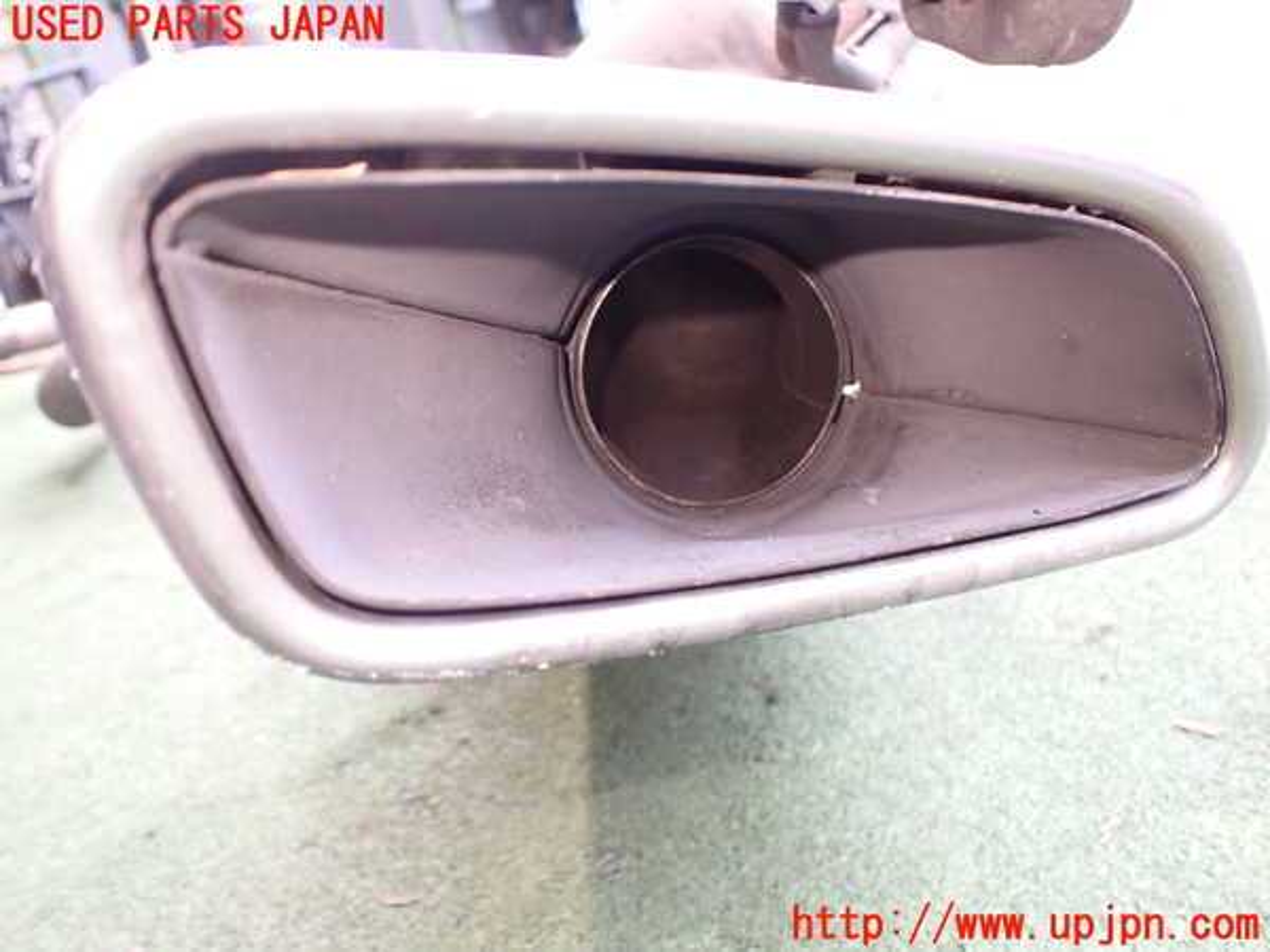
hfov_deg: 60.0
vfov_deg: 46.8
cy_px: 476
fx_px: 1101
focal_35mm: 30
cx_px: 635
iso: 800
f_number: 2.3
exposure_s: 1/50
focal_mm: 5.4
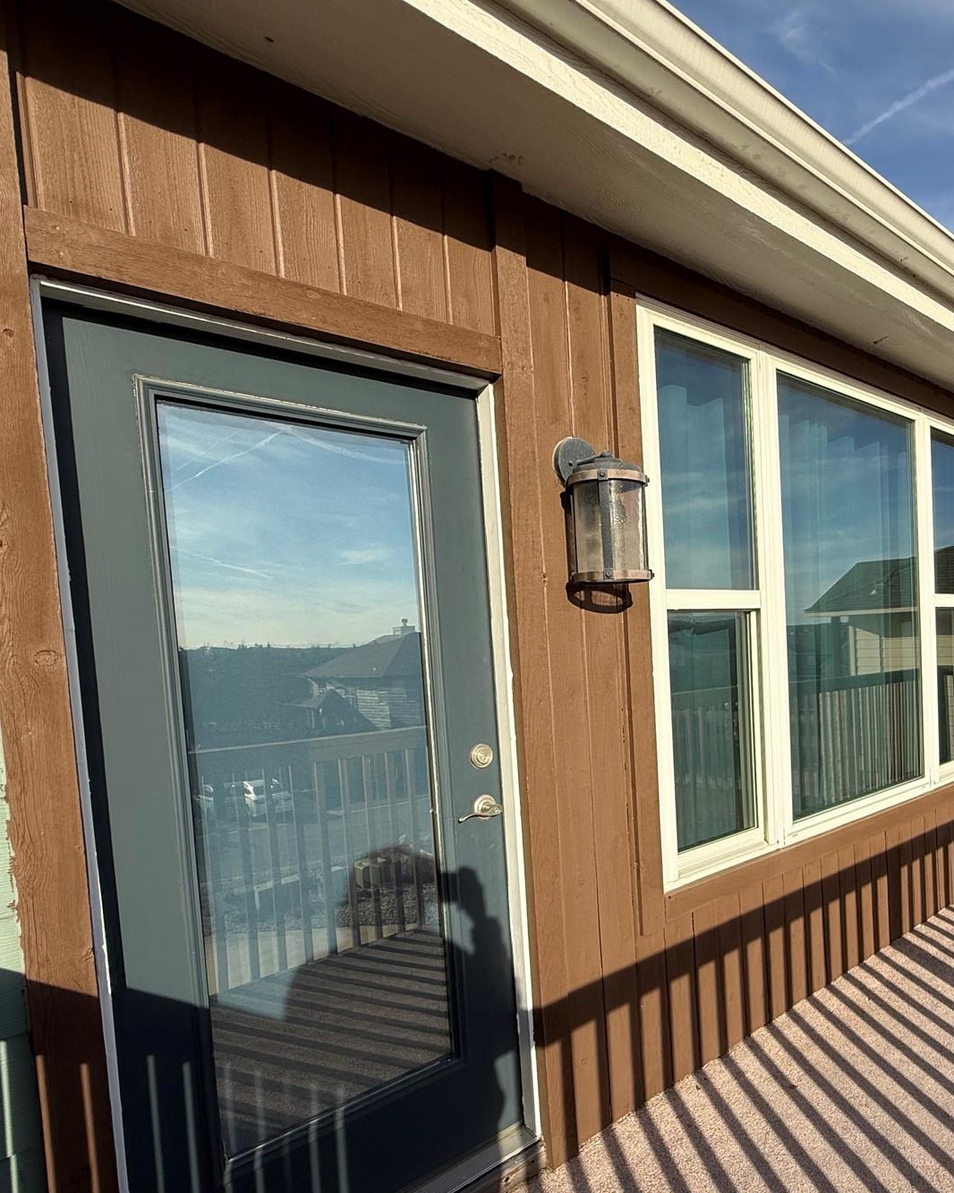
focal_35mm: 21
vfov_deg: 77.2
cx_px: 675
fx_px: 741
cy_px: 679
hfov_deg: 62.9
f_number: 2.2
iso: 50
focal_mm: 2.22
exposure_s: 1/2092
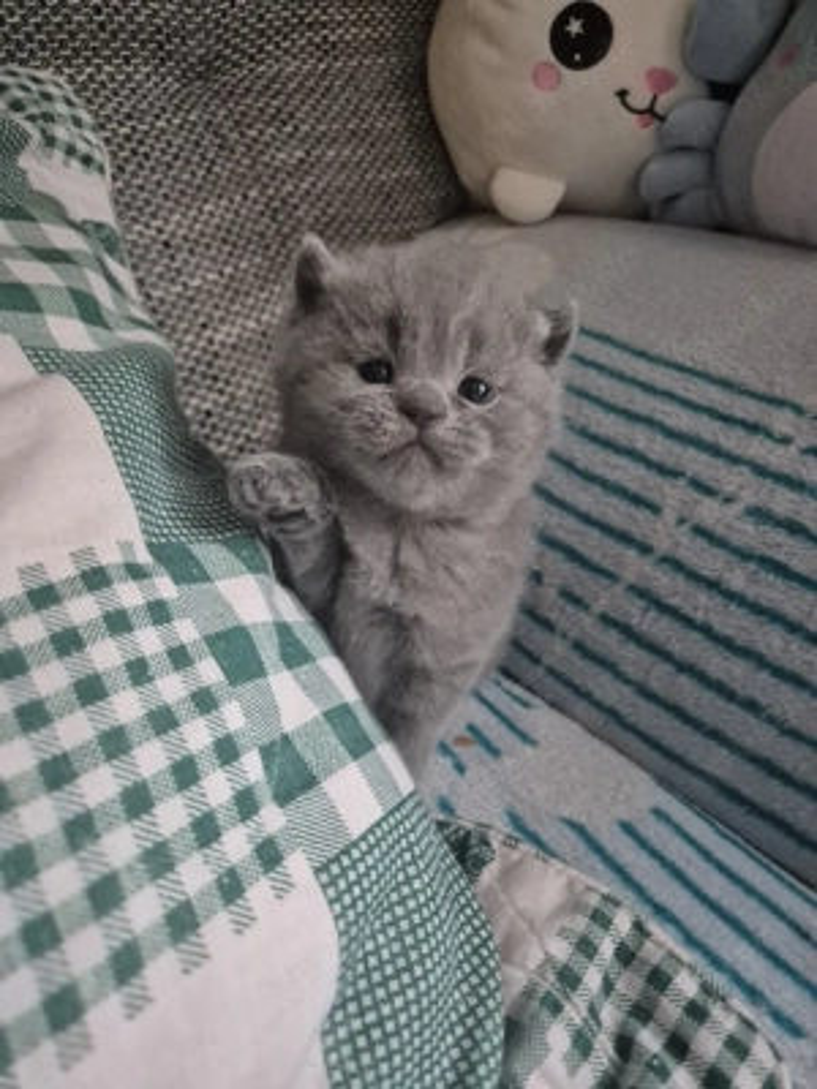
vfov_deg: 73.9
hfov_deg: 58.9
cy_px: 544
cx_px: 408
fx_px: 724
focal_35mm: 23
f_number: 1.8
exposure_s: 1/100
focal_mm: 5.4
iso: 2000
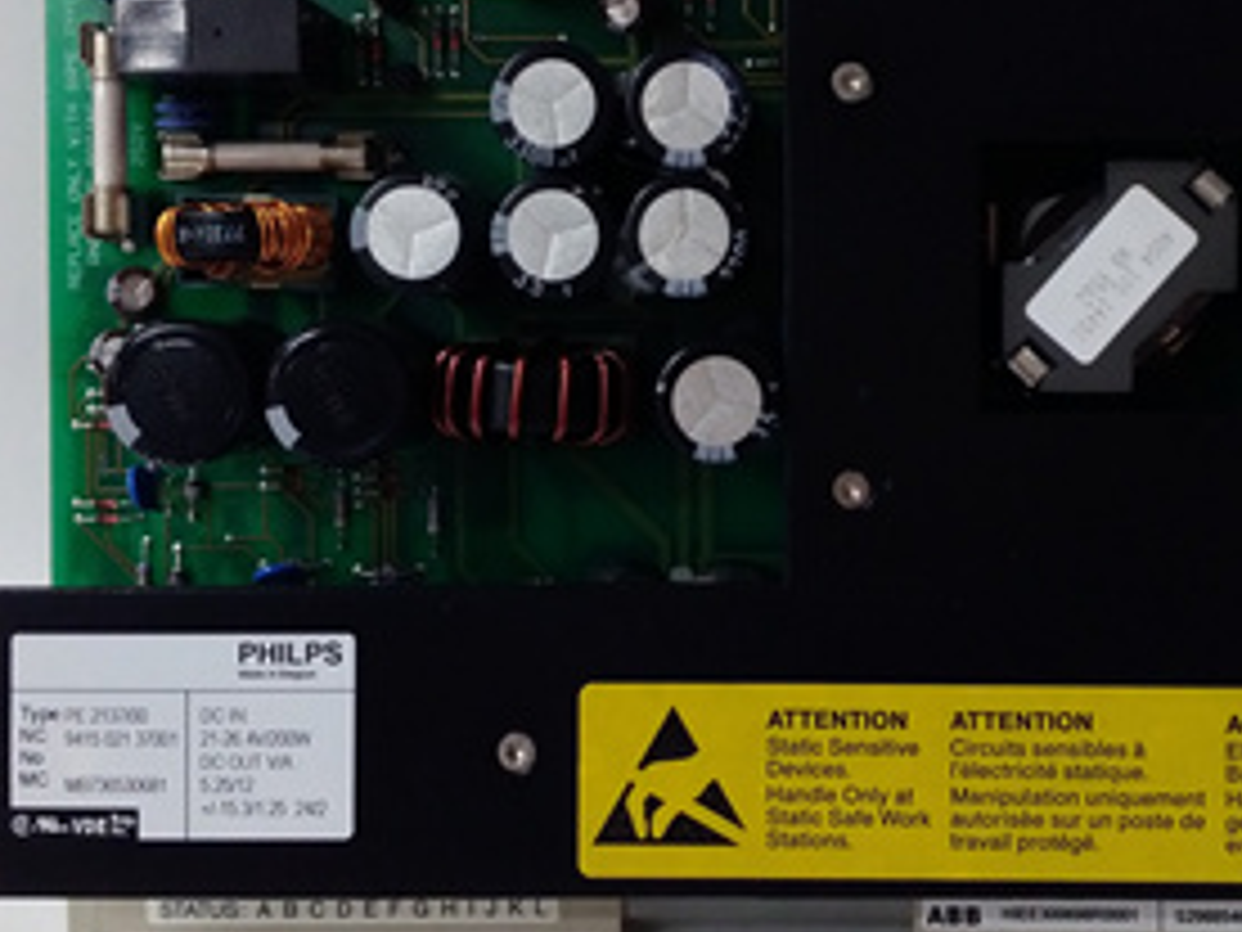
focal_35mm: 49
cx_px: 760
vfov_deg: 29.5
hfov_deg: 38.7
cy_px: 322
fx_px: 1758
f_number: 2
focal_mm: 3.79
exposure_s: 1/33
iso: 458
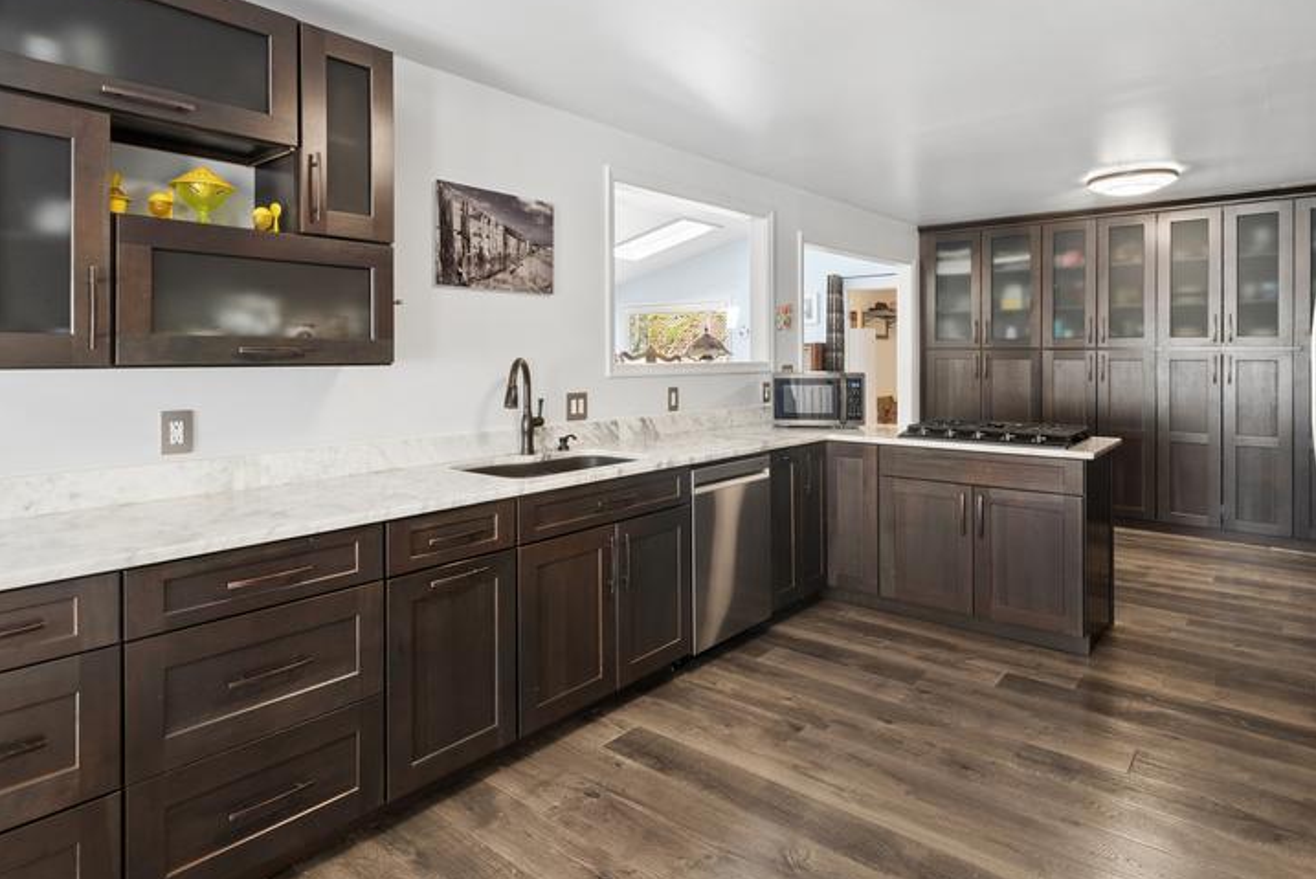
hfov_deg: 83.9
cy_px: 369
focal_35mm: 20
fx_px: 732
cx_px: 642
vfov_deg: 61.7
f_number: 7.1
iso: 640
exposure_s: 1/20
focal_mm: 14
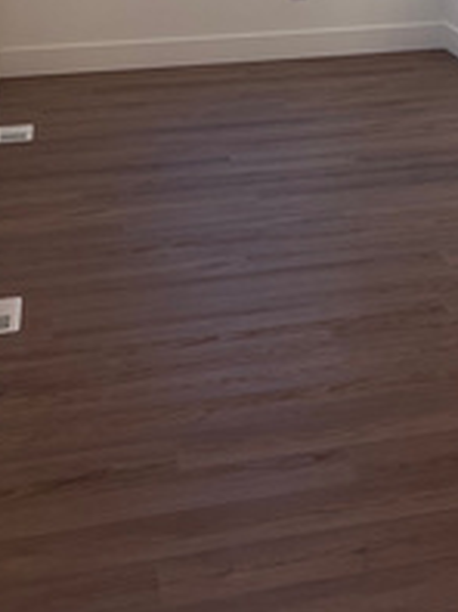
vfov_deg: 18.6
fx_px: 1786
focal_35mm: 101
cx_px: 870
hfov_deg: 13.0
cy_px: -96
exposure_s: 1/591
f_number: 1.6
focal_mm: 5.96
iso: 50
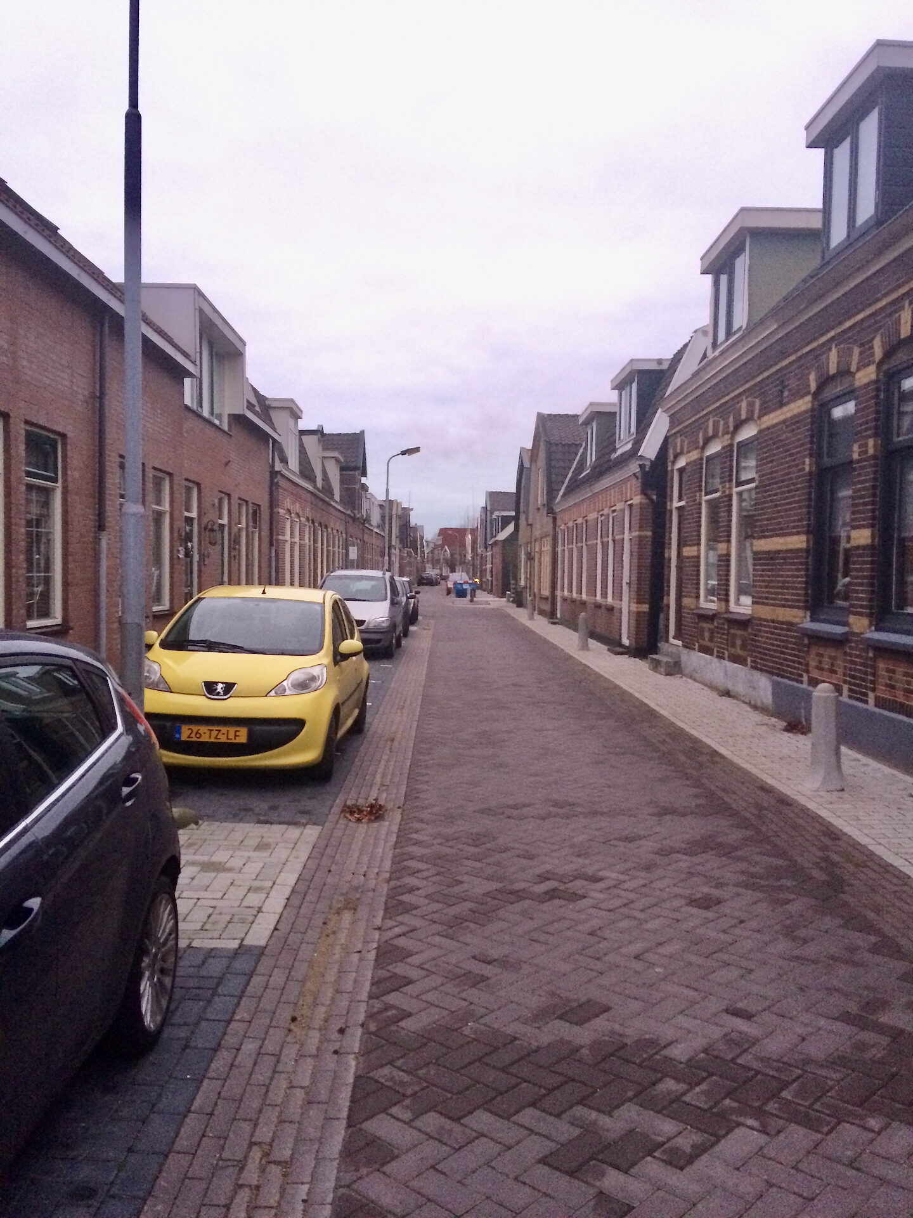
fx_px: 1020
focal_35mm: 29
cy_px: 609
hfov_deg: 48.2
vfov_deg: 61.7
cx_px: 456
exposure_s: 1/17
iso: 320
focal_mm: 4.15
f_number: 2.2
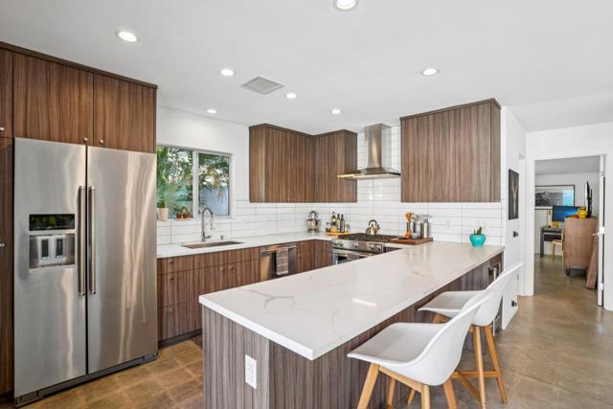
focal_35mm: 16
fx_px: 272
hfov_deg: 96.7
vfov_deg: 73.8
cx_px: 306
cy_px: 204
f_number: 8
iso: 400
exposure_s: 1/30
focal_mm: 16
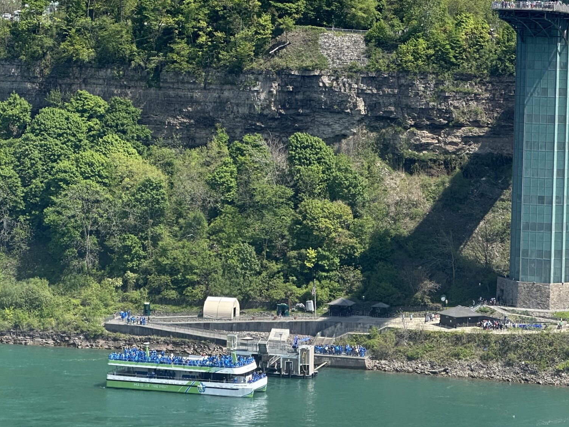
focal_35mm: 131
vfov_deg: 11.3
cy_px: 68
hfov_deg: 15.0
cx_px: 336
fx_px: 2153
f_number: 2.8
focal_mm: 9
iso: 32
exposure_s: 1/742
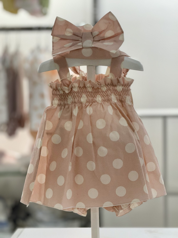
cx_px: 89
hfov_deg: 12.3
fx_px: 823
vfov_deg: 16.4
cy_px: 119
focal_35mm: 120
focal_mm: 15.66
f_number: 2.8
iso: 100
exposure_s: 1/100
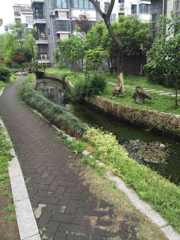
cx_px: 90
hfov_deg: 48.2
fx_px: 201
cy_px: 120
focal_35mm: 29
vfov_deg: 61.7
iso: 32
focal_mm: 4.15
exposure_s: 1/280
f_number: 2.2
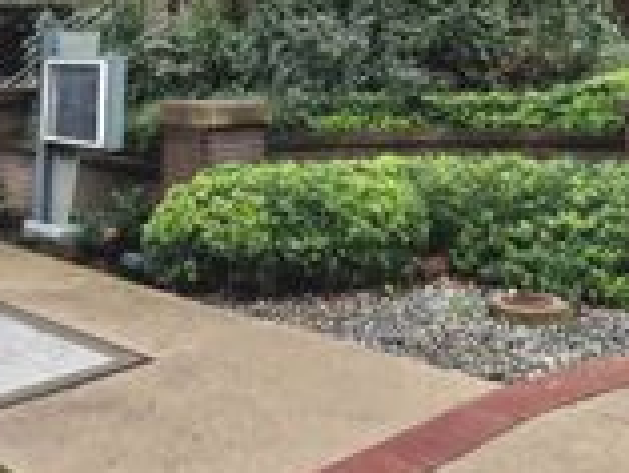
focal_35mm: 51
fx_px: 927
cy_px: -174
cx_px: 296
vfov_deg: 24.3
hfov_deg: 37.5
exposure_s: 1/130
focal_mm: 1.96
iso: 50
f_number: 2.2
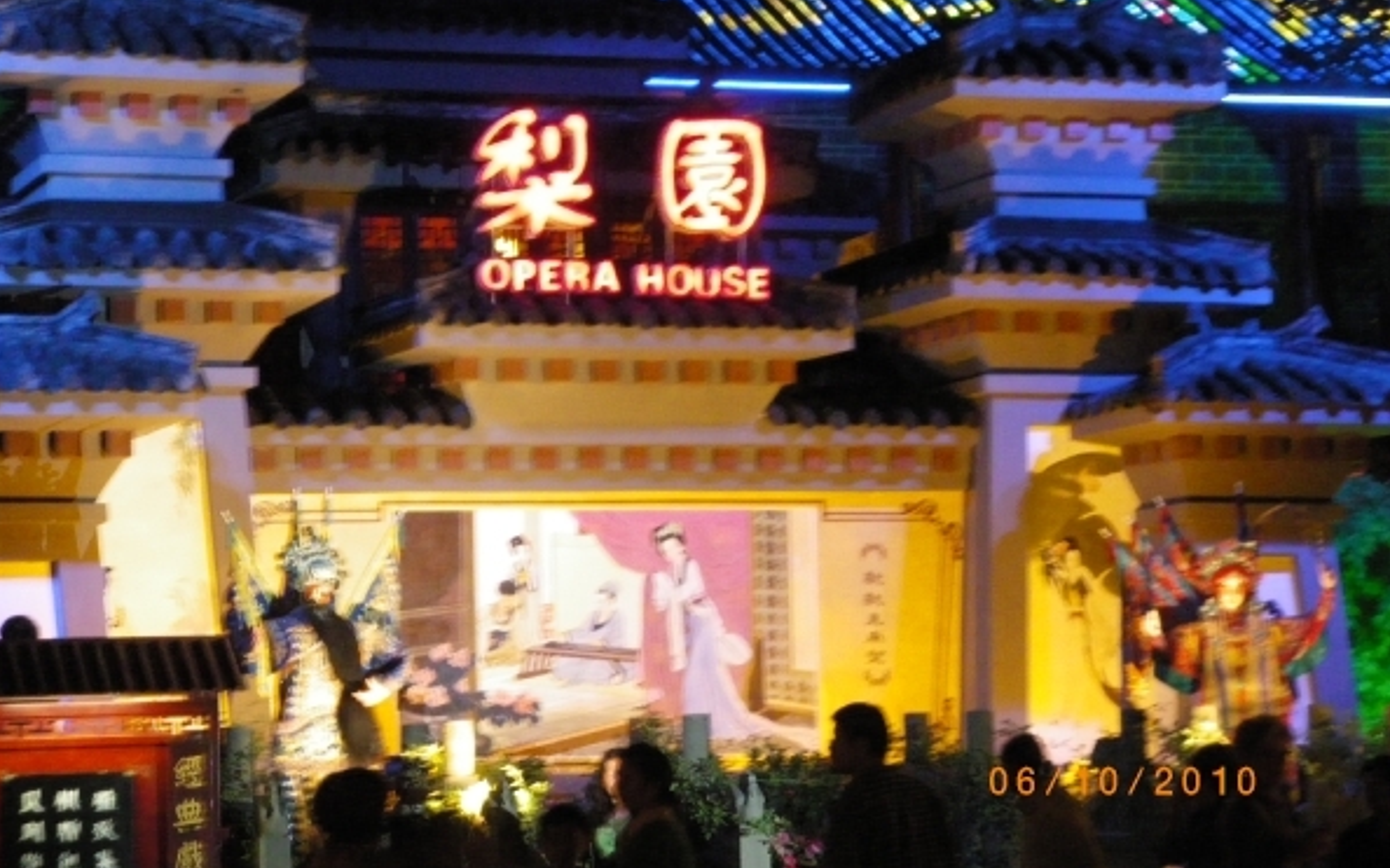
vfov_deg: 12.5
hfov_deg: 19.8
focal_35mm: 105
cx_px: 690
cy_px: 377
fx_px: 3977
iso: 800
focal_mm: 17.4
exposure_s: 1/13
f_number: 5
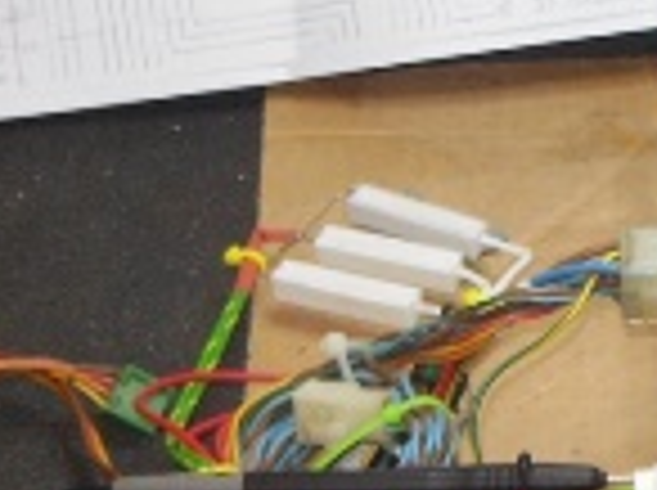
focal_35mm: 117
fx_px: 2217
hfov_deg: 16.7
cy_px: 270
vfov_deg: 12.6
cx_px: 554
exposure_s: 1/30
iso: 125
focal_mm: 6.8
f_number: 3.6
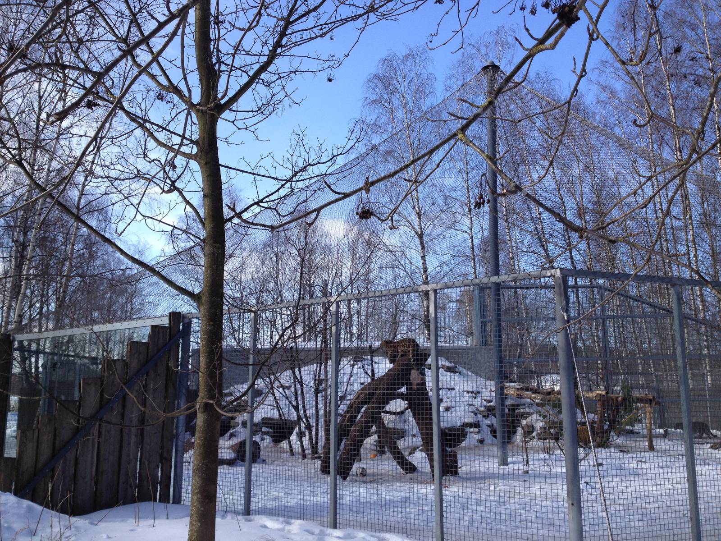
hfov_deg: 52.6
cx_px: 360
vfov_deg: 40.7
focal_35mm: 35
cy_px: 270
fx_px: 729
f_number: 2.4
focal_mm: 4.28
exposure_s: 1/1042
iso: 50
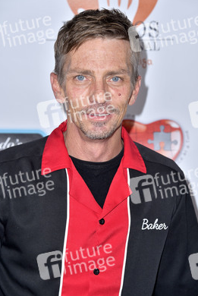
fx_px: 1028
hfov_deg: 11.0
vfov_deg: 16.4
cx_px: 98
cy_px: 148
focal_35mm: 125
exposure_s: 1/250
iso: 320
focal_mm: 122
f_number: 7.1
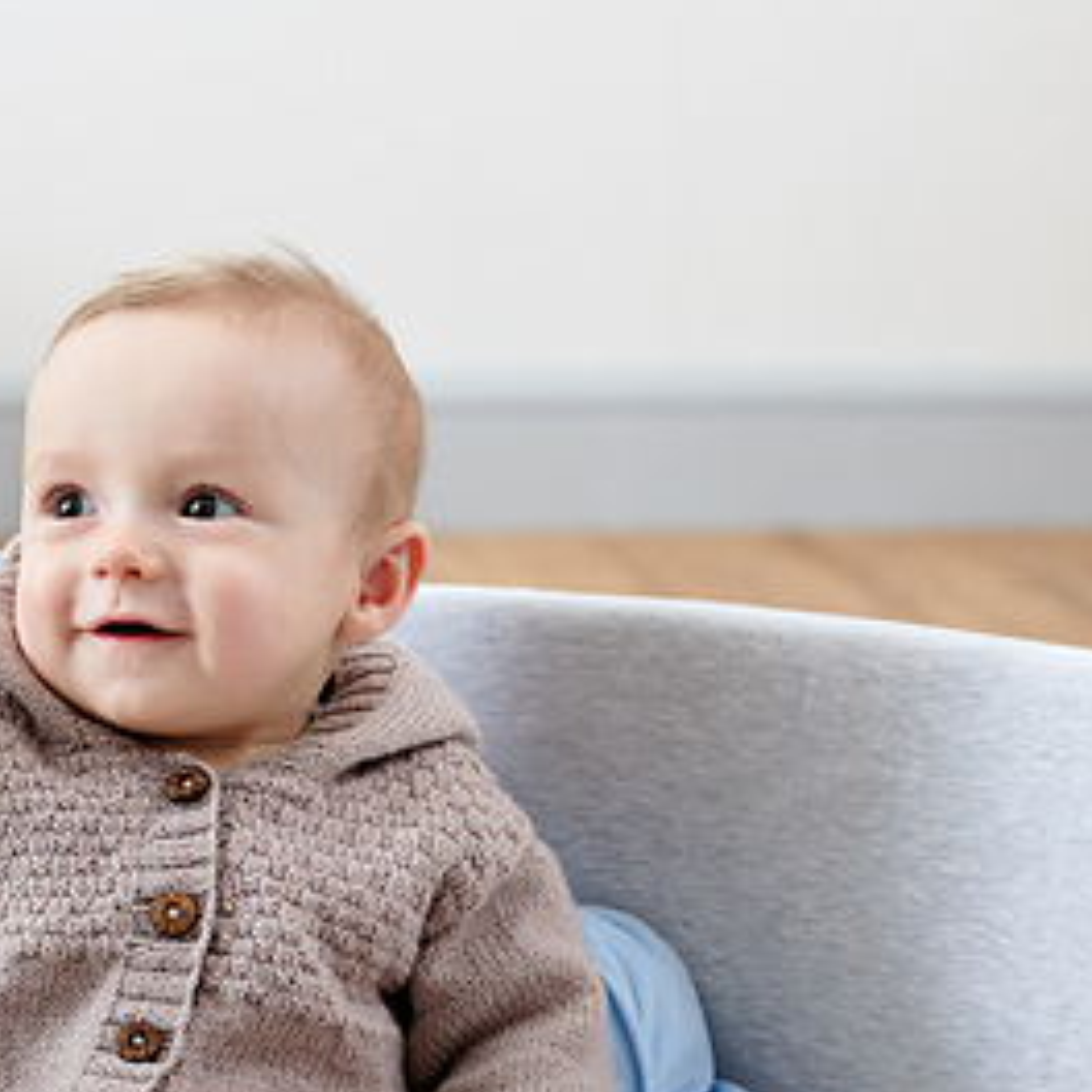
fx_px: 5139
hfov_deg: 12.1
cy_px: 767
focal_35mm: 144
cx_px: 252
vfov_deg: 12.1
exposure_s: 1/250
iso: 100
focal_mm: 70
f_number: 4.5
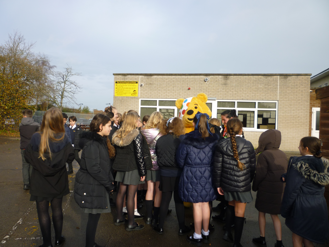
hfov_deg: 61.7
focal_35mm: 29
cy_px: 124
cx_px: 164
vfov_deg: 48.2
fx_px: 276
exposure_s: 1/400
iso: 80
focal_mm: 5.2
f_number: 3.3
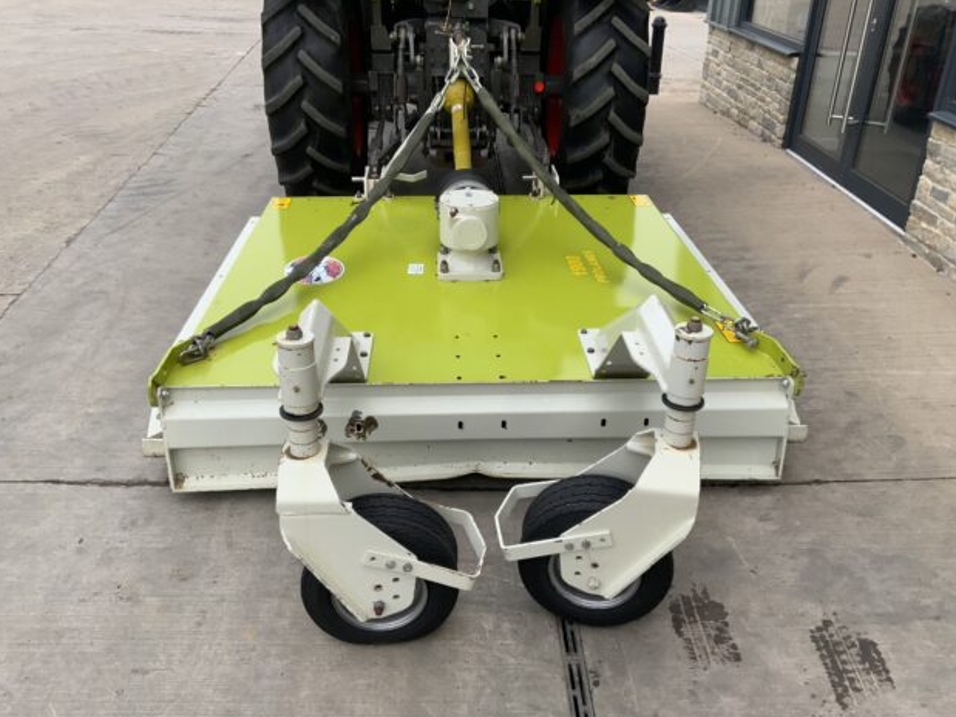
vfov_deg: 46.8
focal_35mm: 30
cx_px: 488
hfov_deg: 60.0
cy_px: 368
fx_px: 828
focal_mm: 3
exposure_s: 1/122
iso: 64
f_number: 1.8
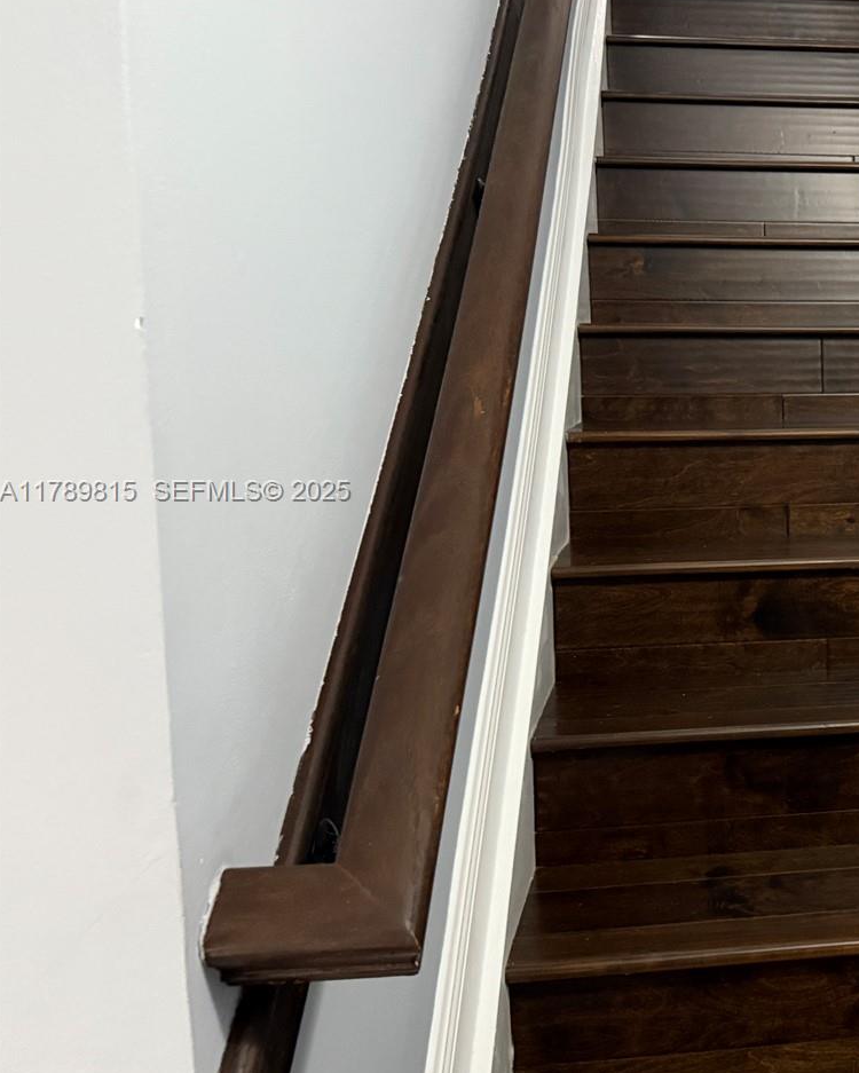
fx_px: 1271
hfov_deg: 33.3
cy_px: 492
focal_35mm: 40
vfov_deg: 45.7
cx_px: 909
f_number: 1.78
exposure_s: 1/40
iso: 800
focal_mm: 6.76
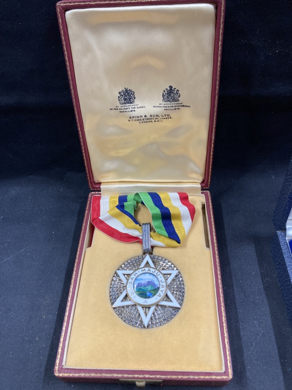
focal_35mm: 28
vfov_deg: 63.4
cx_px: 146
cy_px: 195
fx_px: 315
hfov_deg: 49.8
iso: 125
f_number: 1.8
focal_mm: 3.99
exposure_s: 1/50
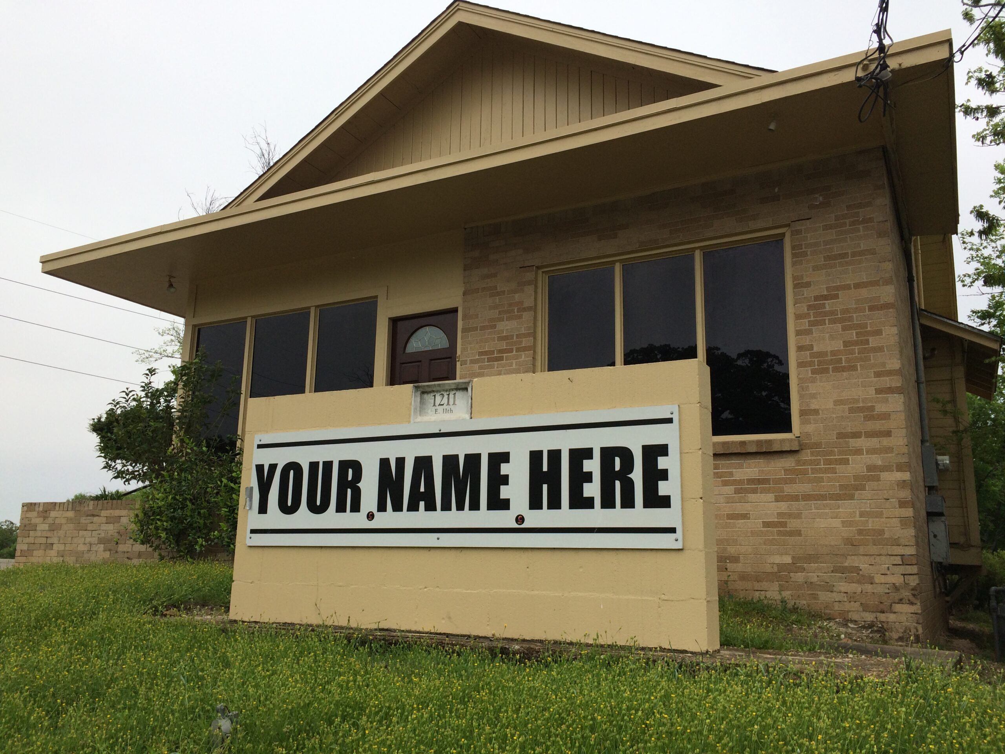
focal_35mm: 29
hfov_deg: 61.7
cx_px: 502
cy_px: 377
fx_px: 842
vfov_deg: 48.2
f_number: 2.2
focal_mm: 4.15
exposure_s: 1/387
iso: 32
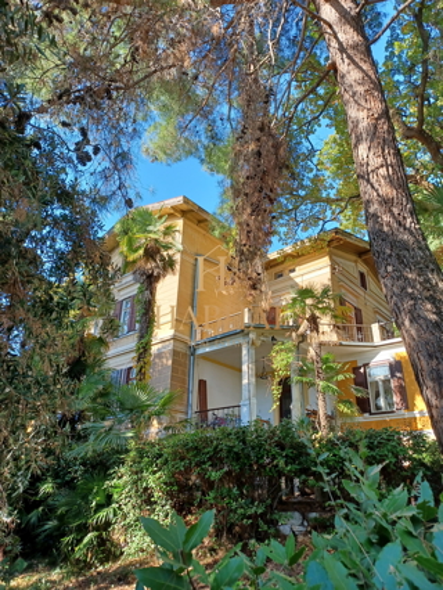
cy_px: 295
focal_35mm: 25
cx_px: 222
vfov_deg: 69.4
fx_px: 426
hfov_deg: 54.9
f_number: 1.8
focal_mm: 4.6
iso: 50
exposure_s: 1/100
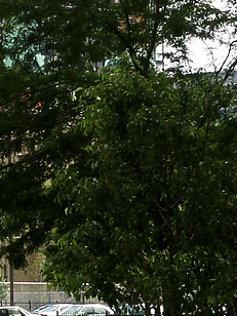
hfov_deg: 5.8
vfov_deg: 7.7
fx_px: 2346
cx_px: -55
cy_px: 2
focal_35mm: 257
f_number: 8
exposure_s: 1/125
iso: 64
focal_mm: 17.56
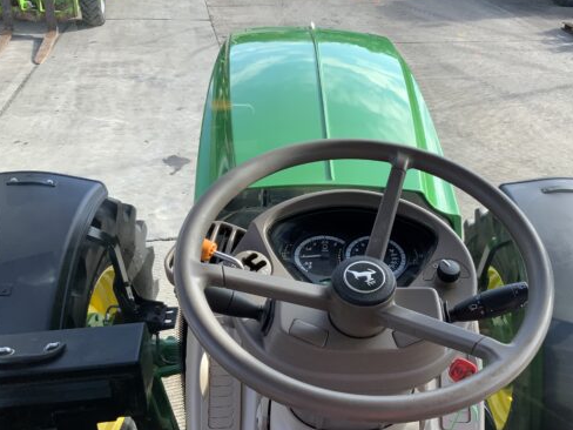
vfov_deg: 37.7
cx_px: 369
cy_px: 233
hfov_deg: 48.4
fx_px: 629
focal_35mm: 38
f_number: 1.8
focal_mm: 3
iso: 16
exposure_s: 1/340
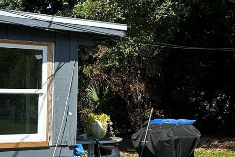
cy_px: 75
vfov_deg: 16.9
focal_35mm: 81
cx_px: 259
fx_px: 529
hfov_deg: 23.5
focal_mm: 6.86
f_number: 1.78
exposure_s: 1/2882
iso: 80
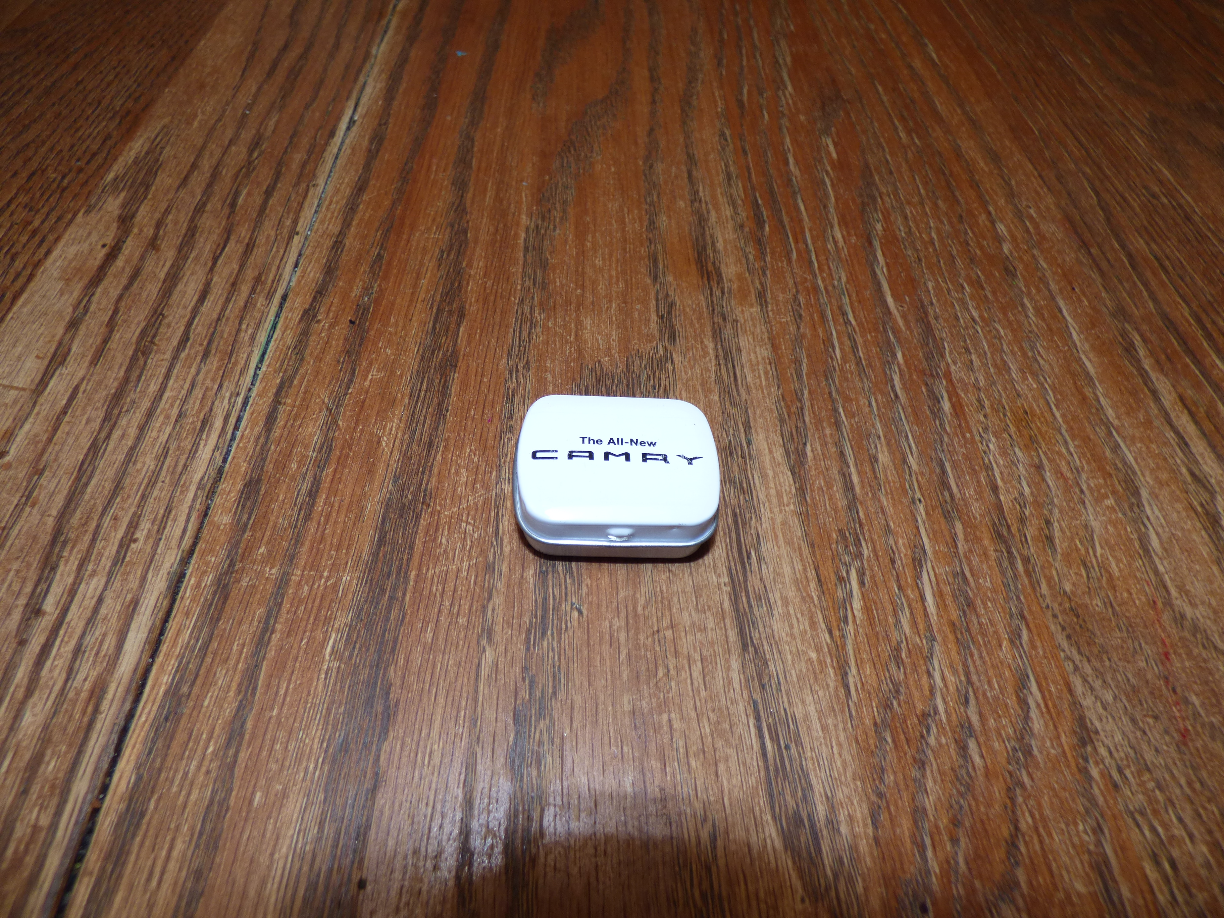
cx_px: 612
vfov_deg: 66.0
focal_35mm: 20
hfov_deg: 81.7
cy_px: 459
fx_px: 707
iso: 100
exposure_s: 1/50
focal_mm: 3.58
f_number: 2.8
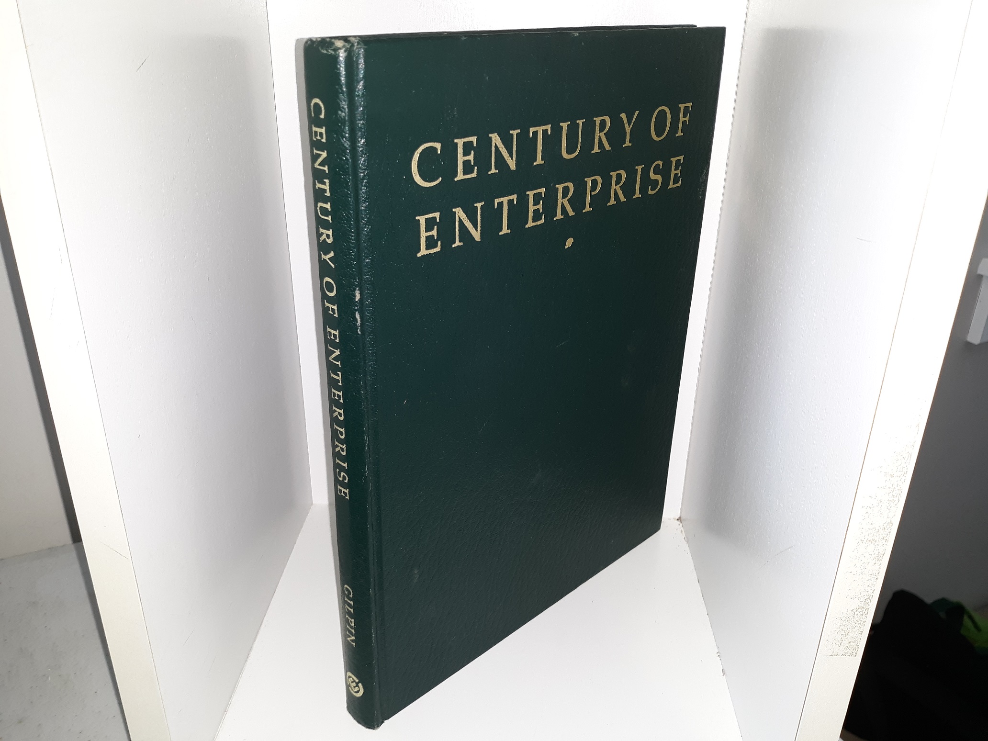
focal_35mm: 28
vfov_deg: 49.7
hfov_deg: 63.4
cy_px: 370
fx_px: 799
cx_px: 494
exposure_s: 1/60
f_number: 1.7
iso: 64
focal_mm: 3.7
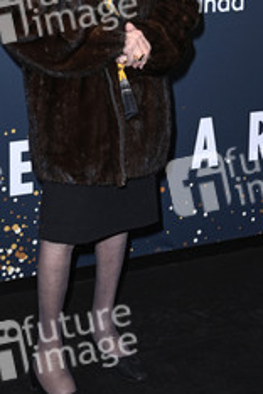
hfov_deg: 14.5
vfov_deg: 21.5
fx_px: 1030
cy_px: 93
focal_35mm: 94
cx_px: 99
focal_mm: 55
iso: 320
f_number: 5.6
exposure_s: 1/250
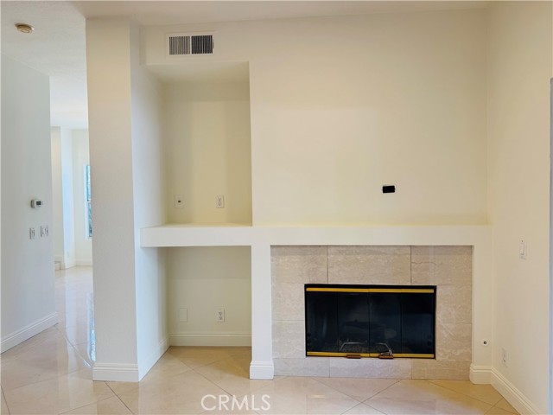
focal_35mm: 24
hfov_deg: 71.6
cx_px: 276
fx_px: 383
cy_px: 208
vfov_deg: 56.8
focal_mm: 6.76
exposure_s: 1/120
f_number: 1.78
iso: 80
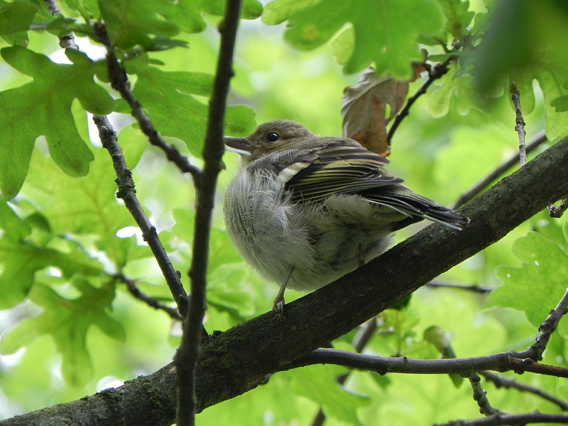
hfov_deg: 6.8
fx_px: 4775
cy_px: 213
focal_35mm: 291
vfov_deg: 5.1
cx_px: 284
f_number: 4.5
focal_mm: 51.8
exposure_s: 1/30
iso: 242
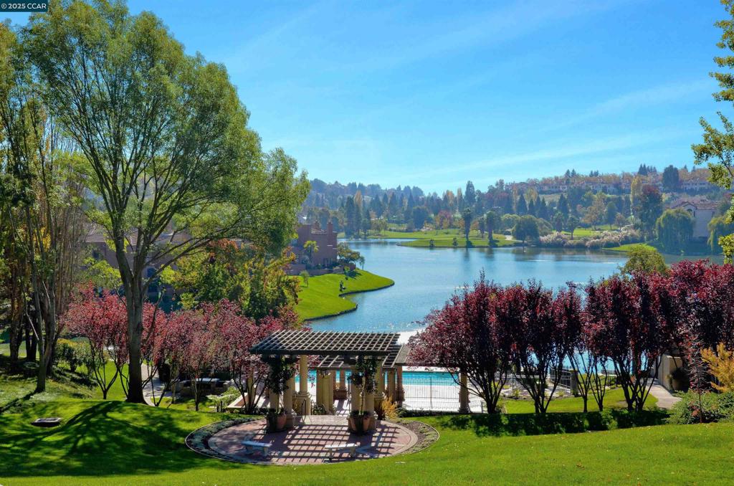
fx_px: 1038
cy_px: 243
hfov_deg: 39.0
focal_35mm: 51
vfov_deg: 26.4
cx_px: 367
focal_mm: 34
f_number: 10
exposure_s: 1/400
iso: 320
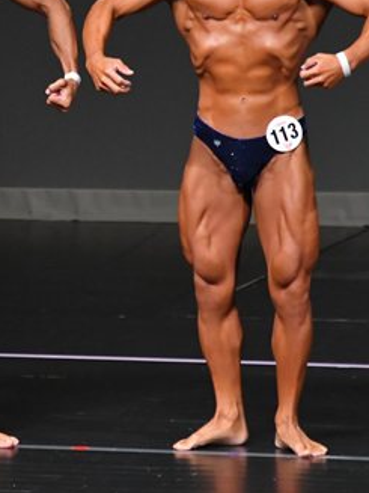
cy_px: 152
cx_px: -94
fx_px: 10212
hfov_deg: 2.1
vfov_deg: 2.8
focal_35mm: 718
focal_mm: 210
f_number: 5.6
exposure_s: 1/400
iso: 4000
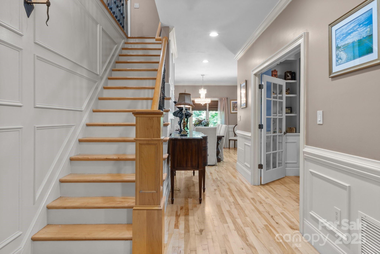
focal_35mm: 21
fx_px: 222
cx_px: 190
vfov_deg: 59.5
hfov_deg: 81.2
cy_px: 127
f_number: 10
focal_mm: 14
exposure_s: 3.2
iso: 100
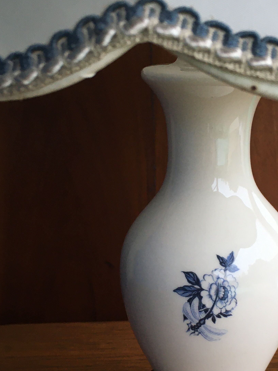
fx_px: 578
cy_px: 256
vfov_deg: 35.1
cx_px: 206
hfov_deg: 26.7
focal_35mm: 54
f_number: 2.2
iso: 32
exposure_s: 1/33
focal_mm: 4.15
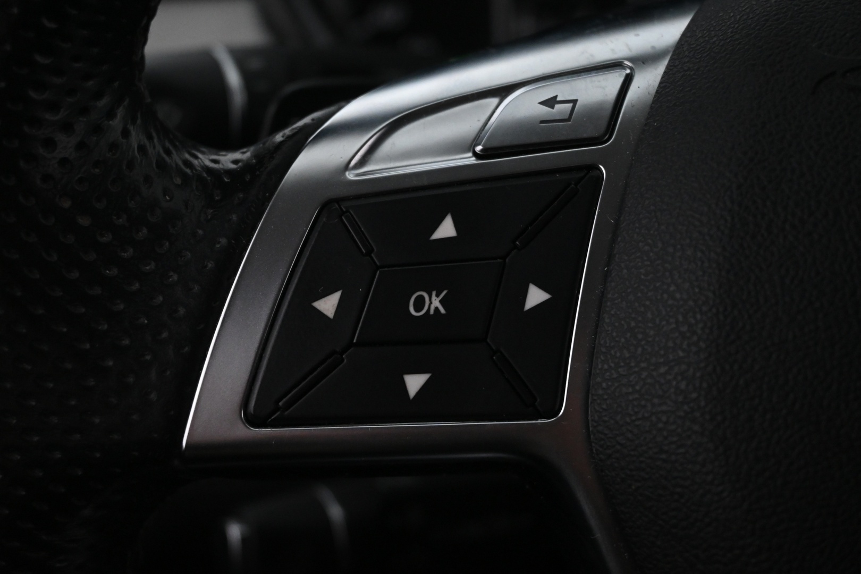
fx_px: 1327
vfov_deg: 24.4
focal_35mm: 56
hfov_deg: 35.9
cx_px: 430
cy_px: 287
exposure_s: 1/60
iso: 2800
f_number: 5.3
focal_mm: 37
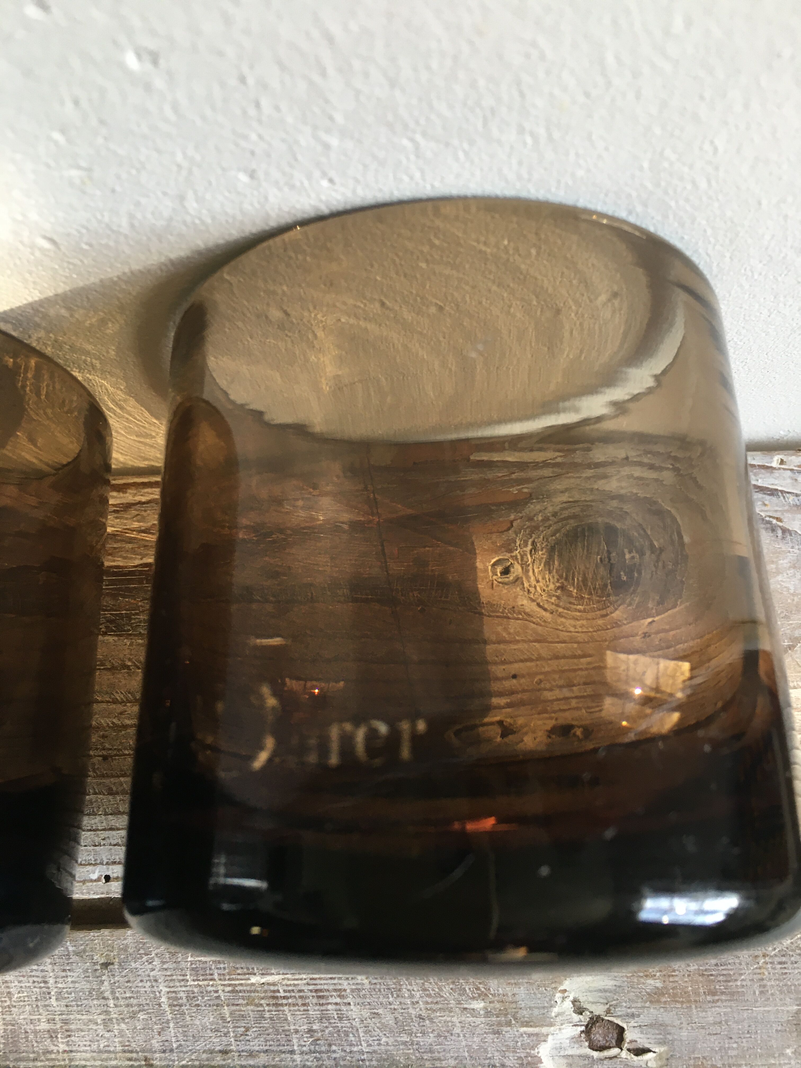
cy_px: 534
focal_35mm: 29
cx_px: 400
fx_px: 895
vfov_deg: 61.7
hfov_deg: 48.2
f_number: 2.2
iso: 80
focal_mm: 4.15
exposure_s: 1/33
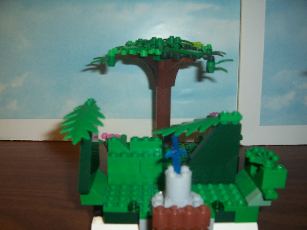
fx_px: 302
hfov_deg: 54.0
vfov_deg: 41.8
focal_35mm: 34
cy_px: 115
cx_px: 154
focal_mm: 5.6
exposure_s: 1/60
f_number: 2.7
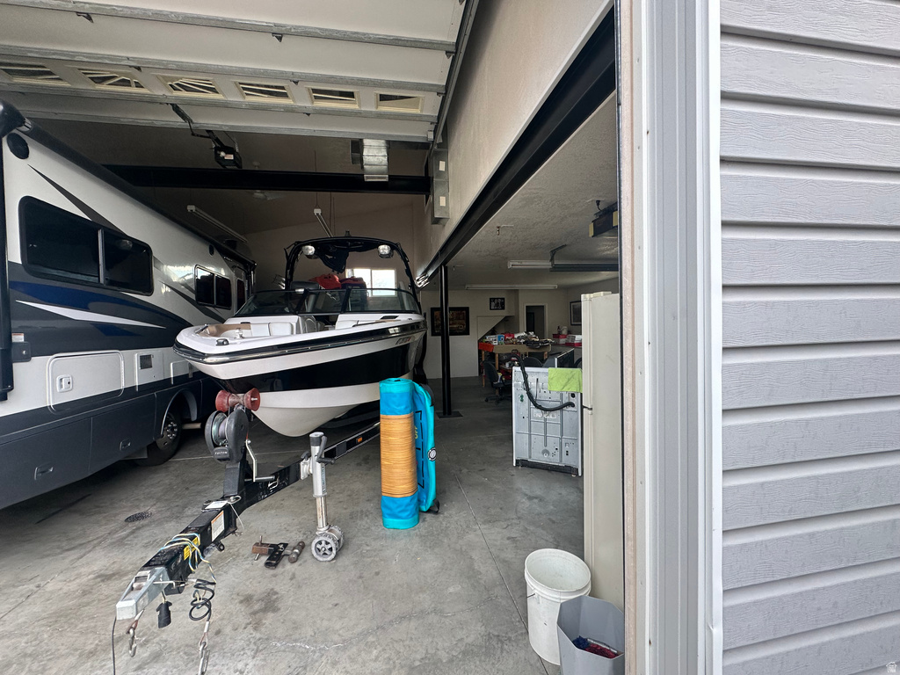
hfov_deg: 102.1
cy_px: 338
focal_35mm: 14
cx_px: 450
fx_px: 364
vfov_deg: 85.7
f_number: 2.2
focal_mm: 2.22
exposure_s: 1/99
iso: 100
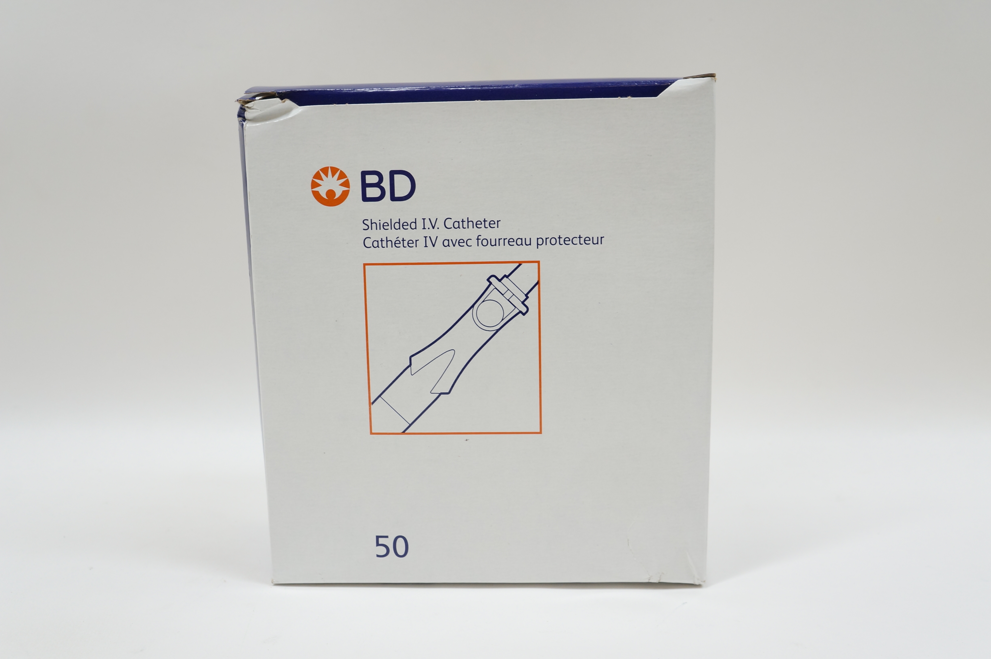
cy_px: 330
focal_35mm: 34
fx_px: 949
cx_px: 496
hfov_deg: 55.2
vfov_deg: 38.3
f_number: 6.3
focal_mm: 23
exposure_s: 1/60
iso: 400
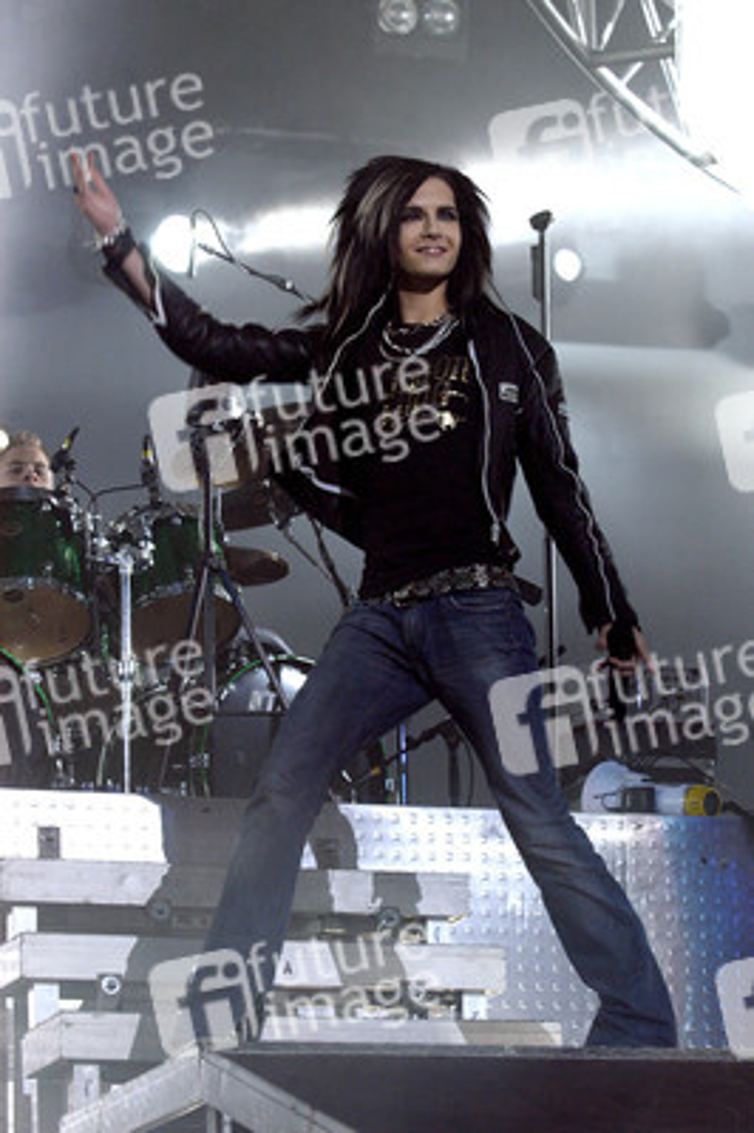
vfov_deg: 14.9
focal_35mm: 138
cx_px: 377
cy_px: 566
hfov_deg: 9.9
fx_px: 4343
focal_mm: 92
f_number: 4.8
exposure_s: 1/125
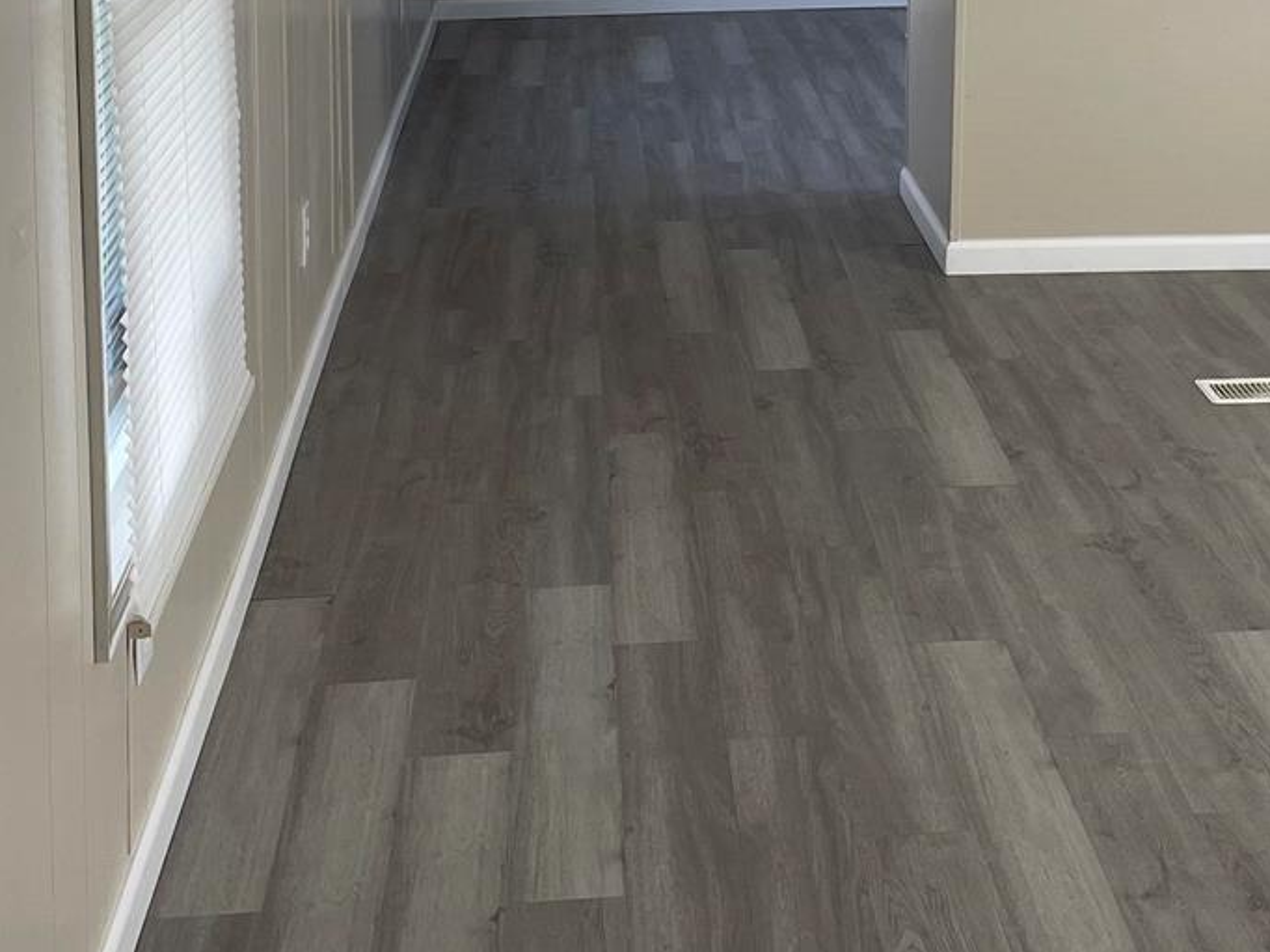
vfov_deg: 22.7
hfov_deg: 31.5
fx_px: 2237
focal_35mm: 61
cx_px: 801
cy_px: -89
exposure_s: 1/120
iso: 100
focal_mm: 4.2
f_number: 1.6
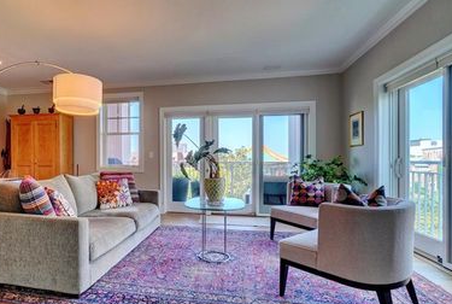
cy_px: 174
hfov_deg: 82.1
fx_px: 252
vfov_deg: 61.9
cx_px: 168
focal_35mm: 20
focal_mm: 10
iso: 320
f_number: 8
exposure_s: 1/30
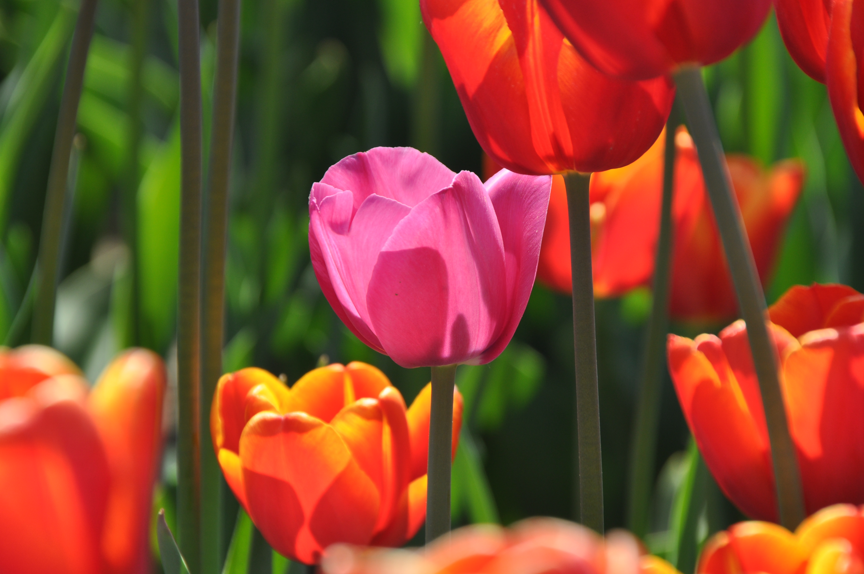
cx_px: 432
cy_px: 287
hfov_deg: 5.1
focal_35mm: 405
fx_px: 9708
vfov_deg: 3.4
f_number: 6.3
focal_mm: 270
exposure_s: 1/320
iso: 250
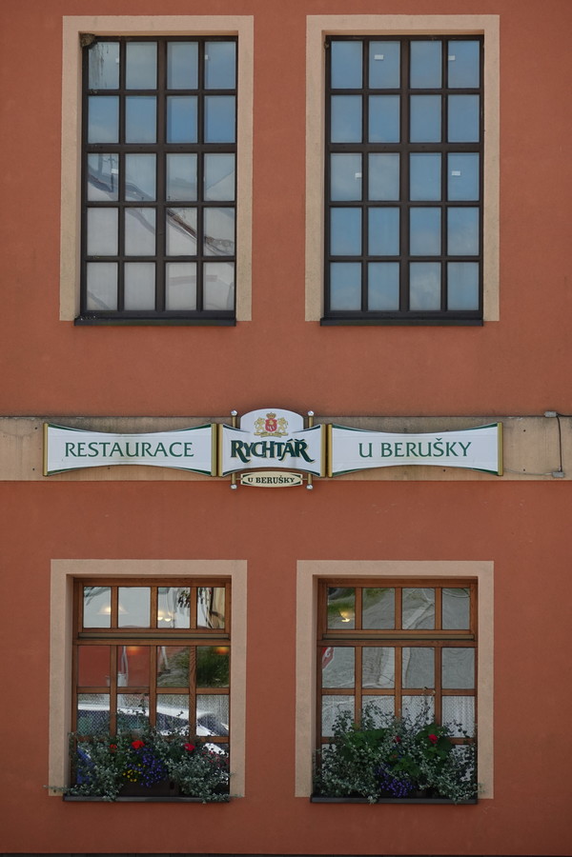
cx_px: 286
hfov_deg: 6.9
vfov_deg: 10.3
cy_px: 428
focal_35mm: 200
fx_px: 4766
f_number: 8
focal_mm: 72
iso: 160
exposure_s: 1/200
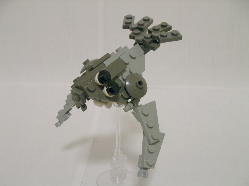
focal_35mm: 38
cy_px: 93
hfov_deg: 49.0
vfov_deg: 37.7
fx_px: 273
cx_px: 124
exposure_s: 1/18.6
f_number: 3.5
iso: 100
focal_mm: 5.8
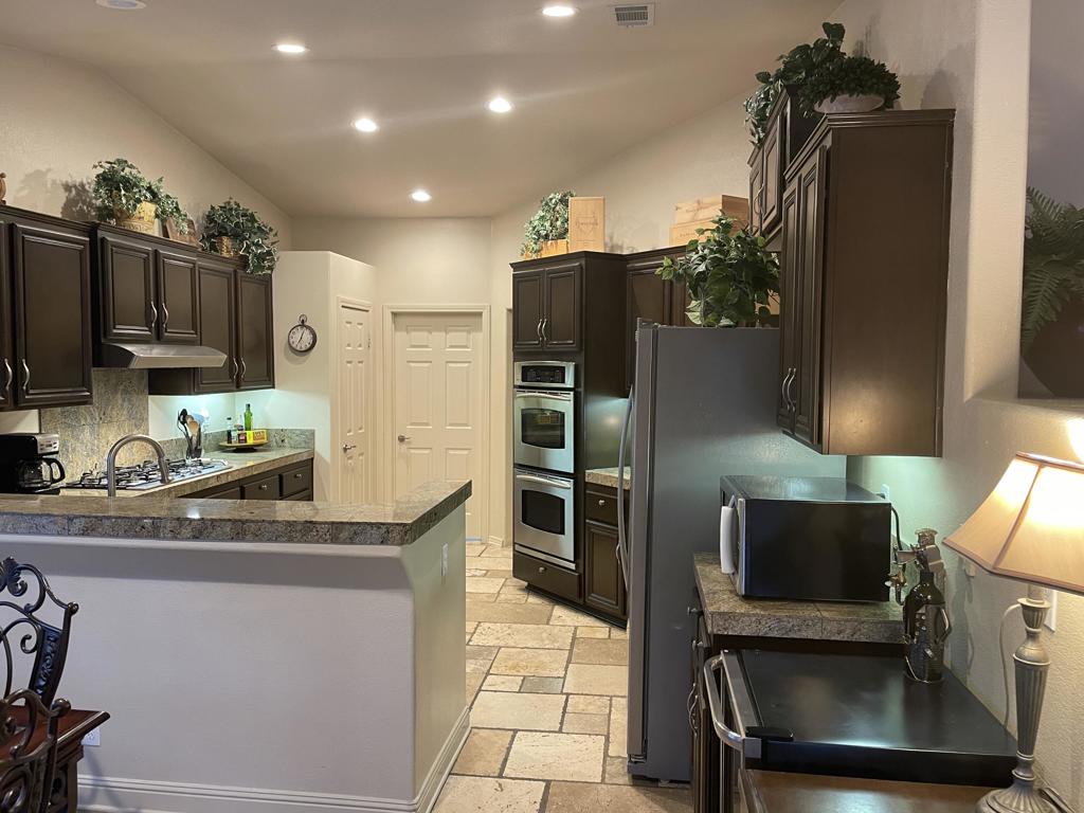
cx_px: 542
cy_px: 406
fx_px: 814
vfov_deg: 53.1
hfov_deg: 67.3
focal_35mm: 26
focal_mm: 4.2
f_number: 1.6
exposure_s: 1/60
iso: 200
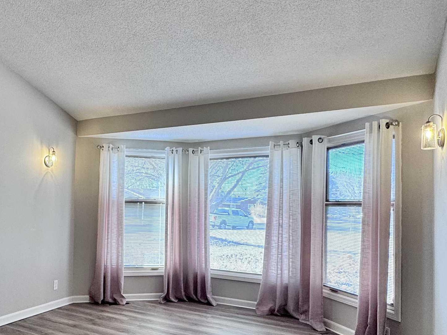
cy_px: 194
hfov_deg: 57.6
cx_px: 123
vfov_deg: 46.6
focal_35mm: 30
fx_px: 387
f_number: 2.2
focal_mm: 2.22
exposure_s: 1/120
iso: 100
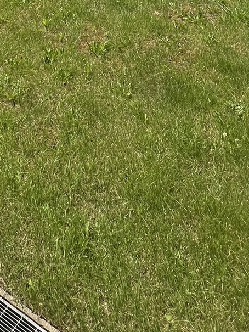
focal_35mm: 44
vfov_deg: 33.1
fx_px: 422
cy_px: -88
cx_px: 16
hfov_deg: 31.1
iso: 32
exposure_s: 1/1980
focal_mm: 1.57
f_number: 1.8
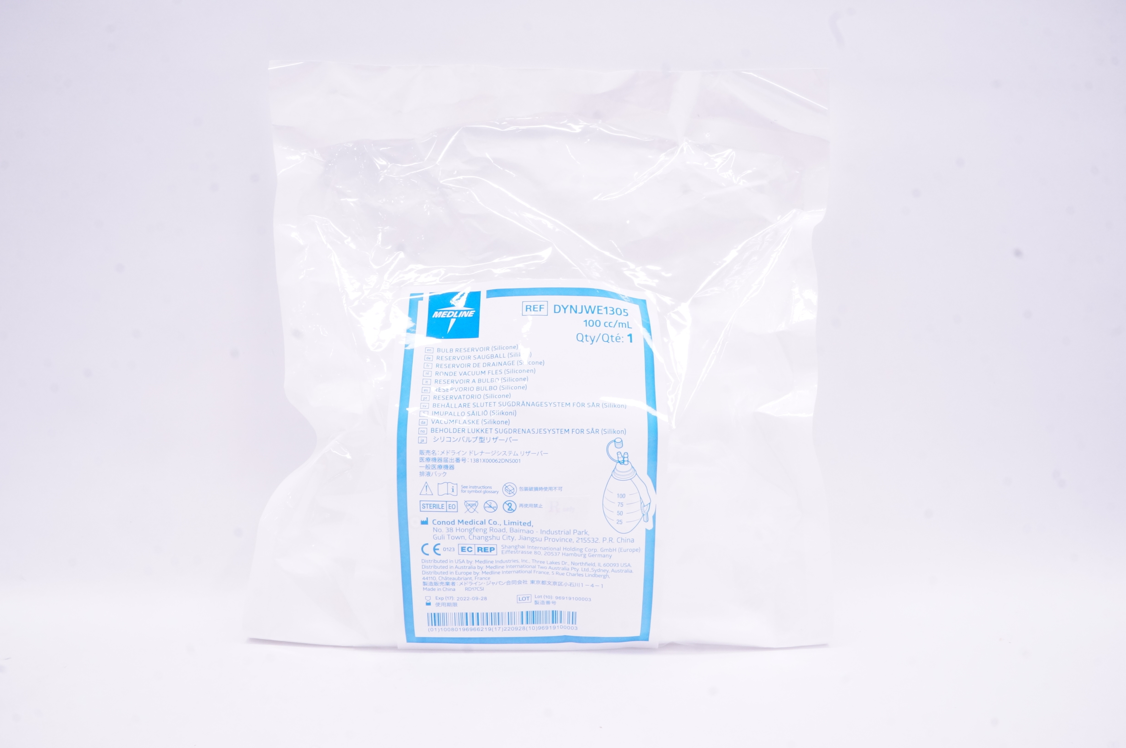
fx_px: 844
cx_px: 563
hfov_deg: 67.4
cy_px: 374
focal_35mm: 27
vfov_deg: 47.8
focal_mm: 18
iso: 800
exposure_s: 1/13
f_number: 18
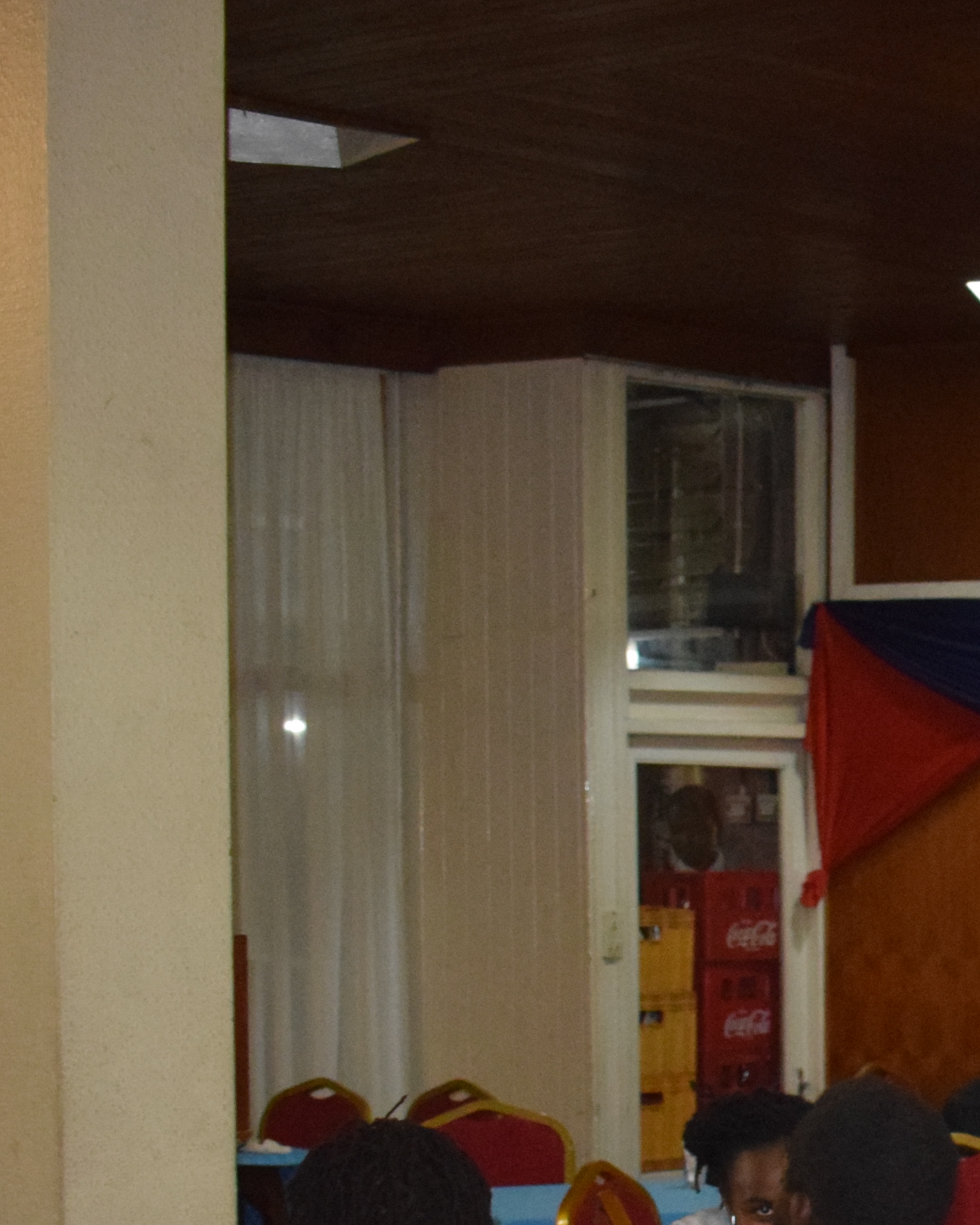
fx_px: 3697
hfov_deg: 13.7
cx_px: 1669
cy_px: 1152
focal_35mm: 102
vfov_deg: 18.4
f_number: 4
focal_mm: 24
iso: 3200
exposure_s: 1/60
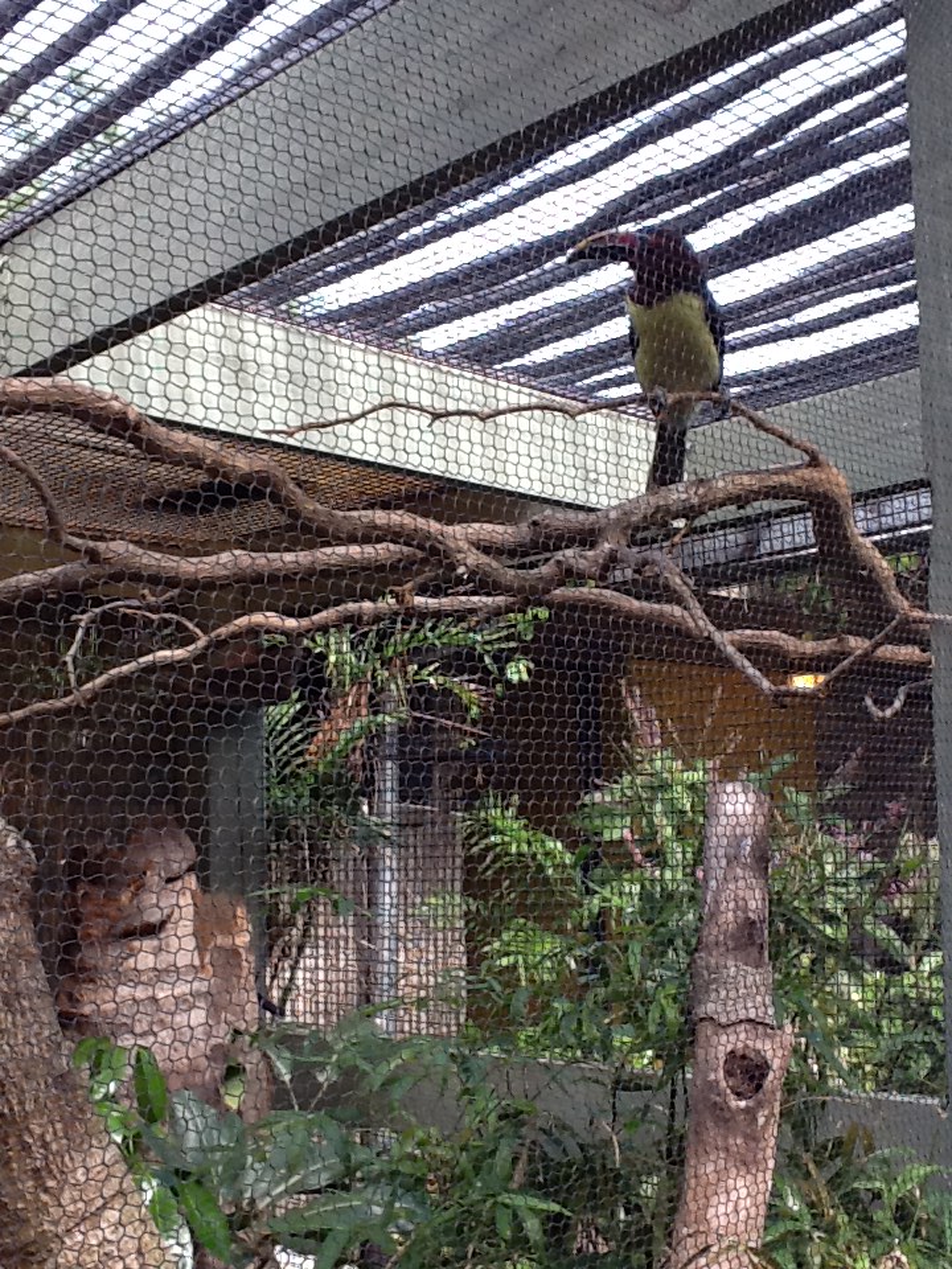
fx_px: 1173
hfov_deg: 44.2
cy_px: 634
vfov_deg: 56.8
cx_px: 476
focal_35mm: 32
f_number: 2.4
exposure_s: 1/120
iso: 80
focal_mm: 2.03
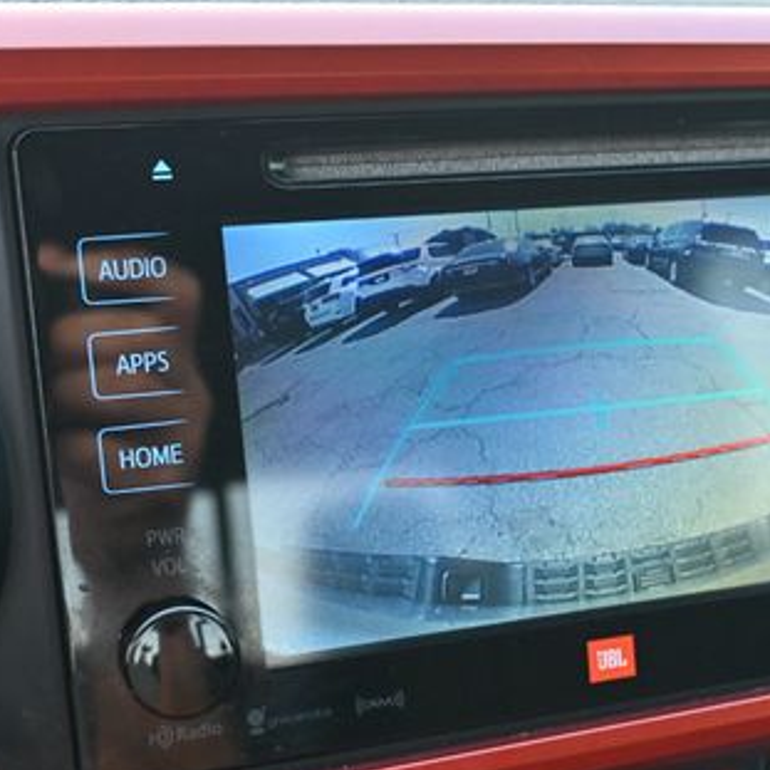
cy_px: 441
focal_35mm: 56
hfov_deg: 30.2
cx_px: 498
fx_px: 1420
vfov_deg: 30.3
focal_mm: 21.5
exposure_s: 1/125
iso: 500
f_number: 4
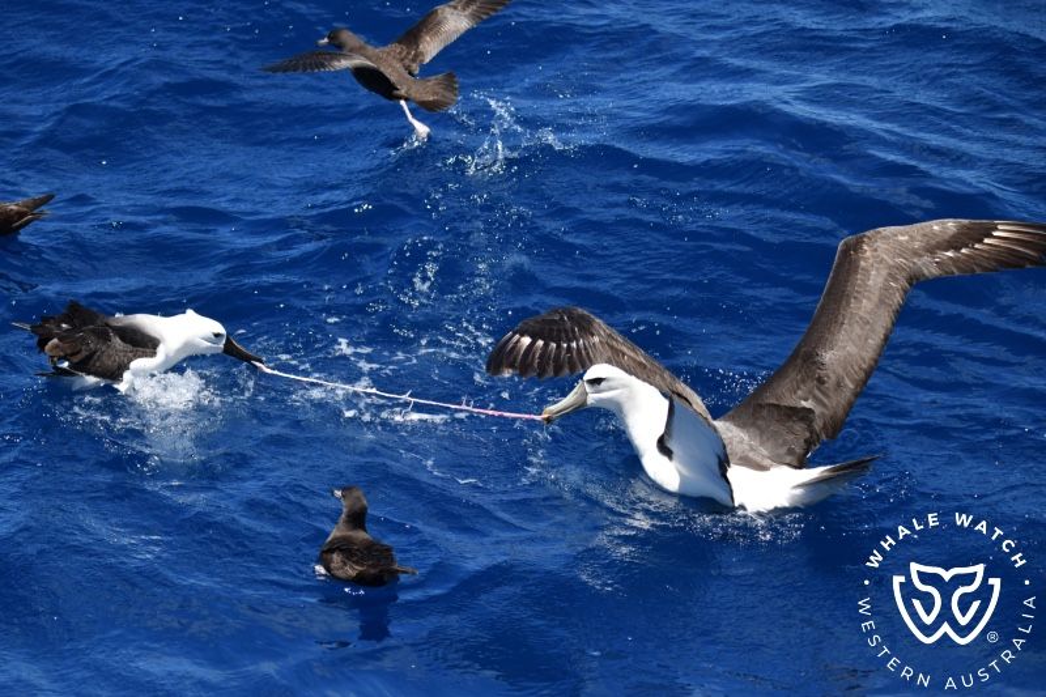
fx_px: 5374
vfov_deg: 7.4
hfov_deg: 11.1
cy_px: 348
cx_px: 523
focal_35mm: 185
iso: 1100
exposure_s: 1/8000
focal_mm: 185
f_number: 5.3
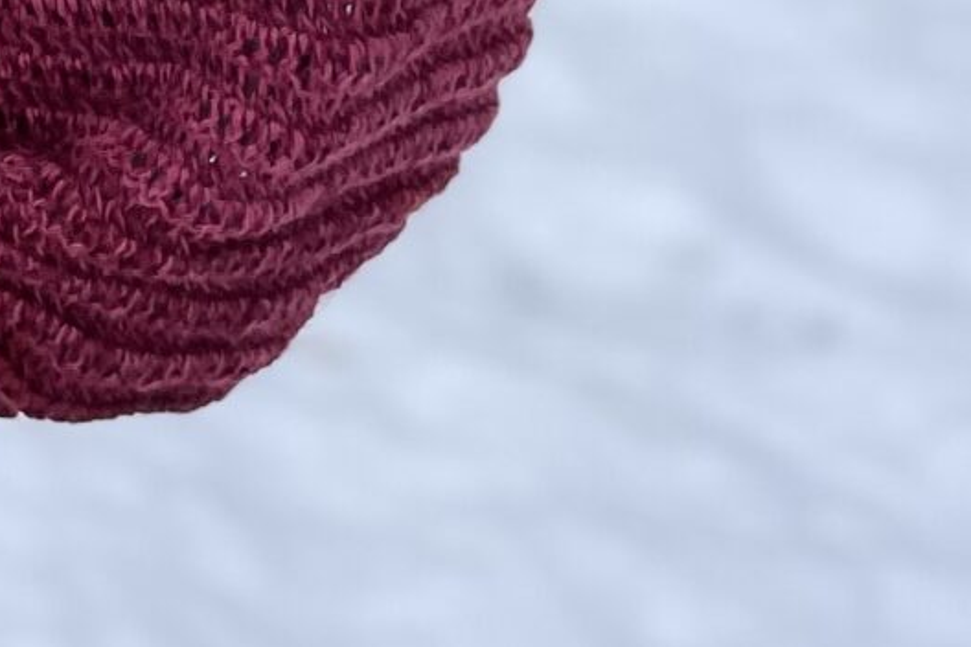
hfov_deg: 13.9
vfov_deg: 9.3
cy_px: -915
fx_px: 3533
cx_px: -791
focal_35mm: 131
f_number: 1.6
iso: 50
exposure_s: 1/1147
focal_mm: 4.2
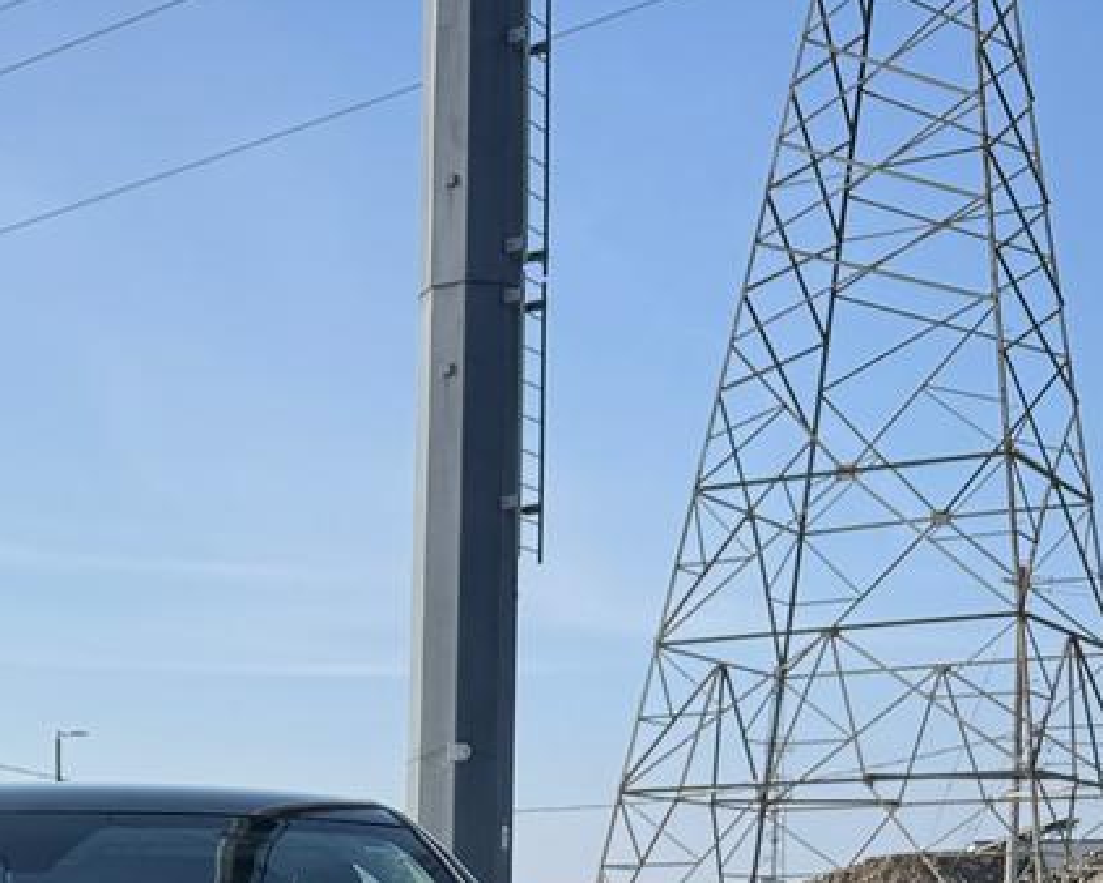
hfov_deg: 25.9
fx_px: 2319
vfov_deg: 19.4
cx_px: 120
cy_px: 1244
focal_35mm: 71
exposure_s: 1/4975
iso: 80
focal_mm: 6.76
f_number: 1.78
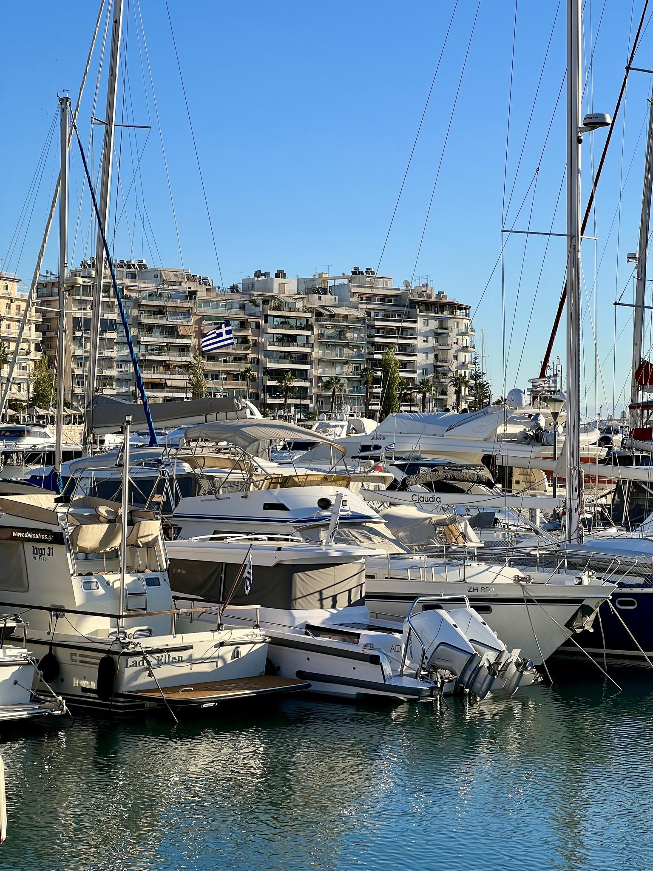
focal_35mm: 77
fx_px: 1937
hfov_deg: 19.1
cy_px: 436
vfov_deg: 25.3
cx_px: 326
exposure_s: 1/633
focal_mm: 9
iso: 32
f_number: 2.8
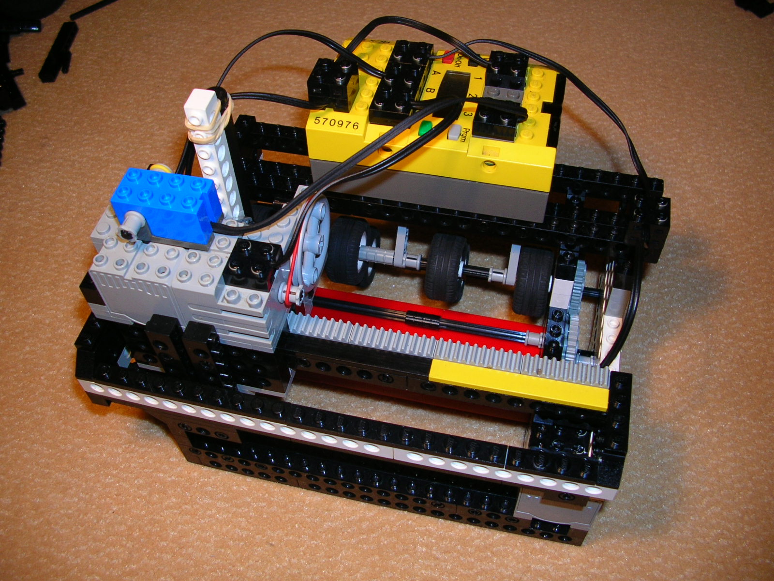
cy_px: 290
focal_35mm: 35
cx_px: 387
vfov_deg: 40.7
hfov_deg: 52.6
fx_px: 783
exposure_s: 1/60.1
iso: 50
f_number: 2.8
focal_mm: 5.8
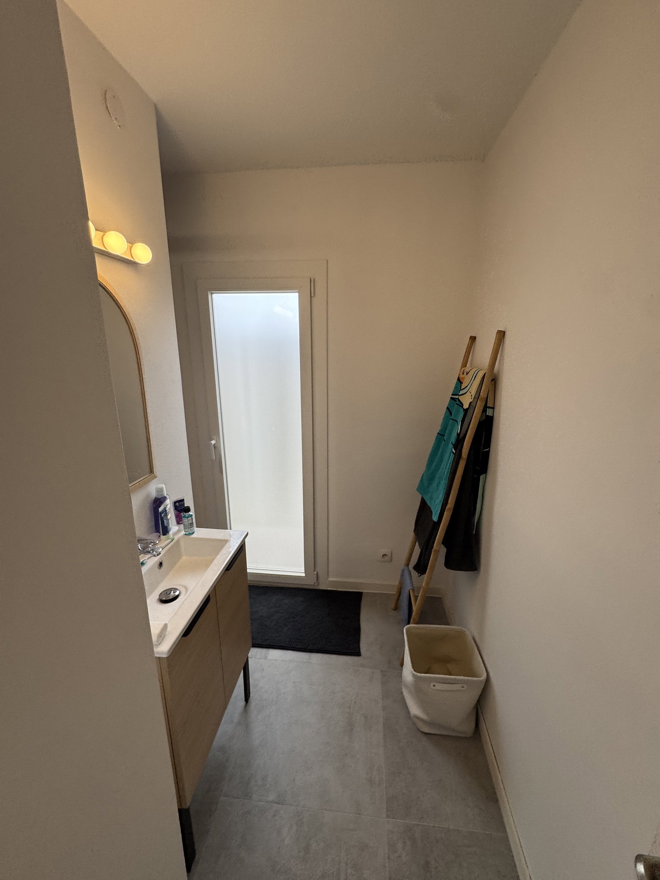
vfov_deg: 102.1
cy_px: 440
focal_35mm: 14
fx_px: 356
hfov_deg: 85.7
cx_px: 330
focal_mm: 2.22
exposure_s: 1/100
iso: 160
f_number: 2.2
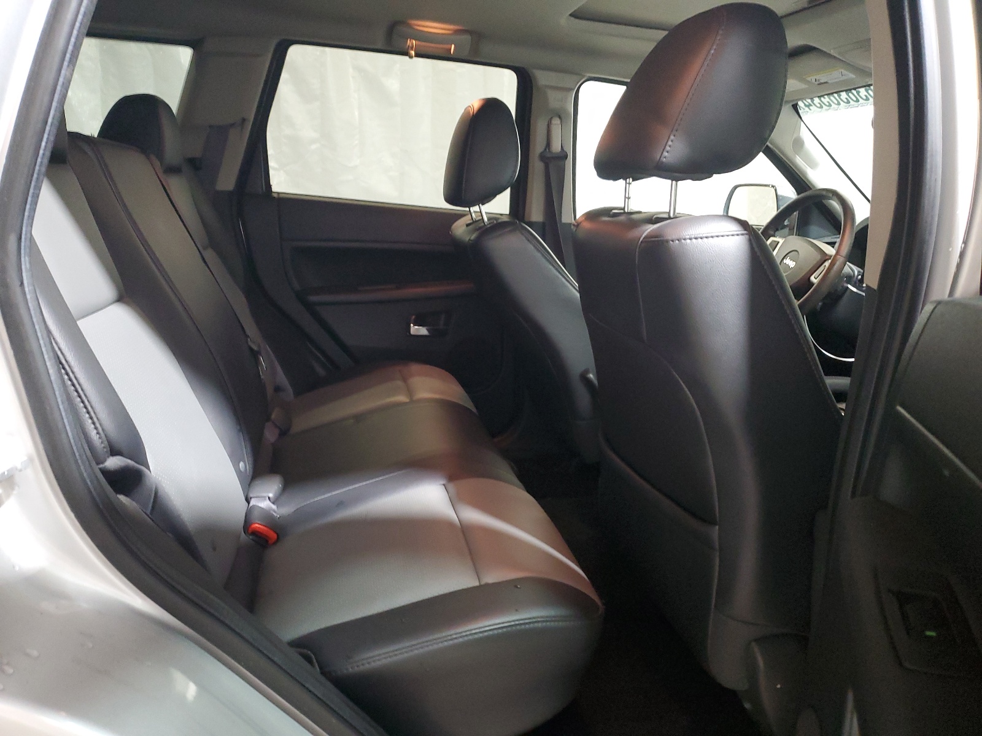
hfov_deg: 67.3
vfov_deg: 53.1
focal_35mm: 26
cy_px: 368
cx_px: 491
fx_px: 738
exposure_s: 1/20
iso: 284
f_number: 1.5
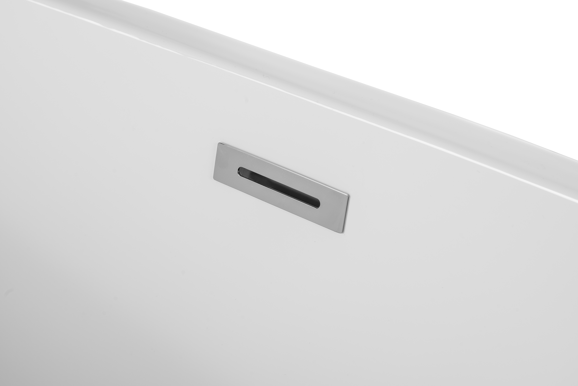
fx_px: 1686
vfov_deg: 13.0
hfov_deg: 19.5
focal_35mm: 105
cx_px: 289
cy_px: 193
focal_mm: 105
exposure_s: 1/160
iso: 100
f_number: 11
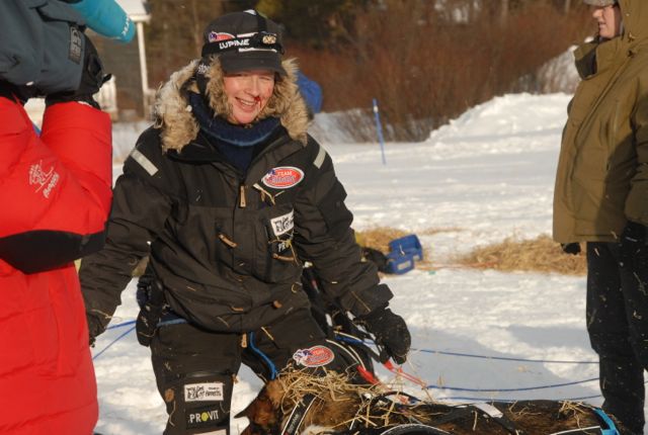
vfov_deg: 8.8
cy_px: 218
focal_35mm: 158
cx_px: 324
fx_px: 2842
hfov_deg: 13.0
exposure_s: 1/400
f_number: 10
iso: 400
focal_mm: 105
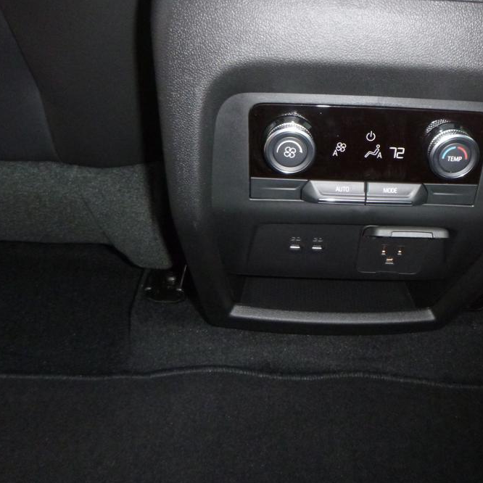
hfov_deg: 47.7
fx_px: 537
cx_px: 318
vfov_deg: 48.3
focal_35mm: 34
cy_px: 207
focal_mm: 4.5
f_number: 3.9
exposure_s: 1/60
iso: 400
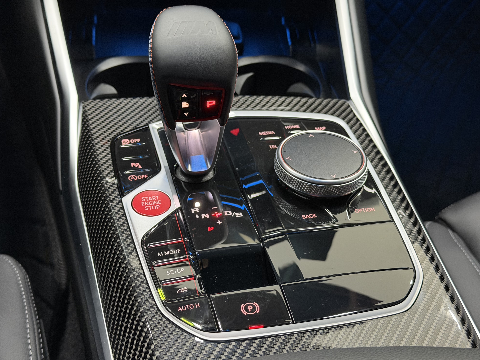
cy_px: 178
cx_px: 243
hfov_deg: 38.9
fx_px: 679
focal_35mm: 49
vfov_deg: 29.7
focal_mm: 6.76
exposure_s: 1/24
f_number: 1.78
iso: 640
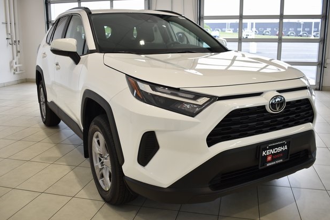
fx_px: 312
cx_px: 167
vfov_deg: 38.9
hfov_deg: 55.8
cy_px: 110
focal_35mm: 34
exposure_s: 1/60
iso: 100
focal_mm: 22
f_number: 3.8
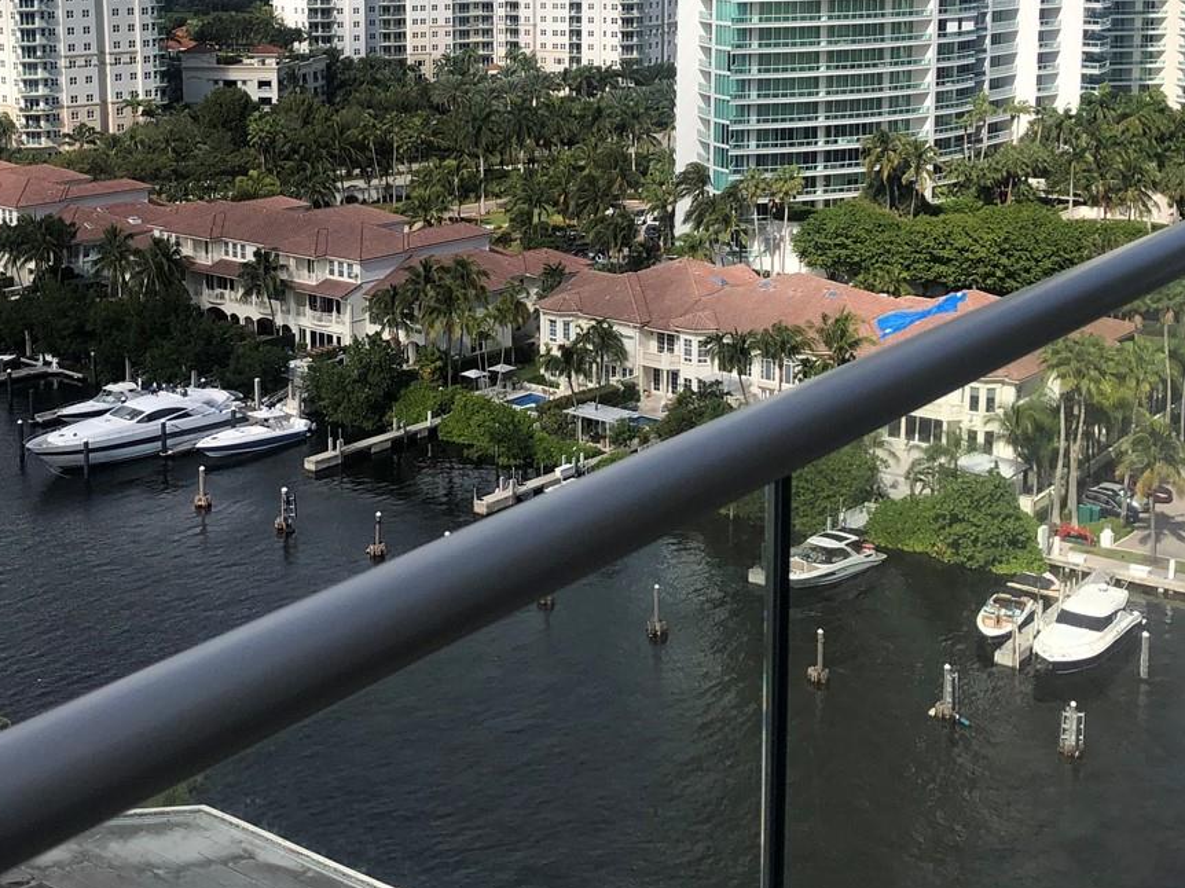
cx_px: 440
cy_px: 225
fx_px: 1780
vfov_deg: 27.6
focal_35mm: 52
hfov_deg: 36.6
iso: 25
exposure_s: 1/3247
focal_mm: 3.99
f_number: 1.8
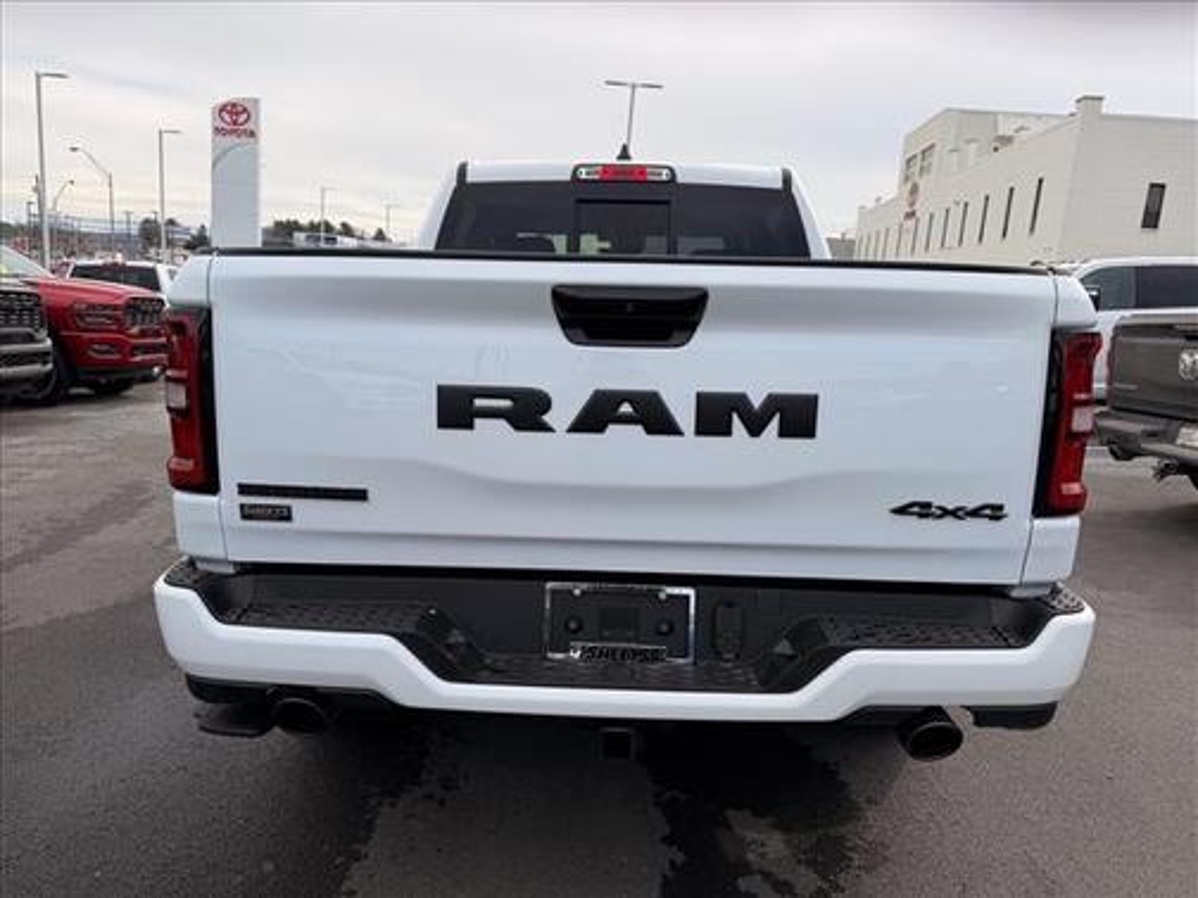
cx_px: 599
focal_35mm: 24
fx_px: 831
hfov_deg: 71.6
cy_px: 449
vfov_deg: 56.8
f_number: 1.78
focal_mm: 6.76
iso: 80
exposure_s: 1/3759
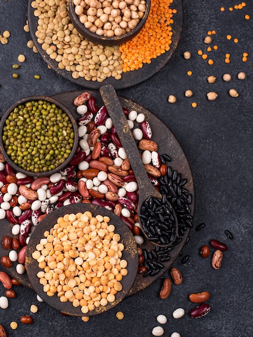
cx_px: 88
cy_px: 147
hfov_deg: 20.4
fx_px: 702
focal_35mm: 72
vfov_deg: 27.0
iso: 100
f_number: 8
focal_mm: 50
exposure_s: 1/100
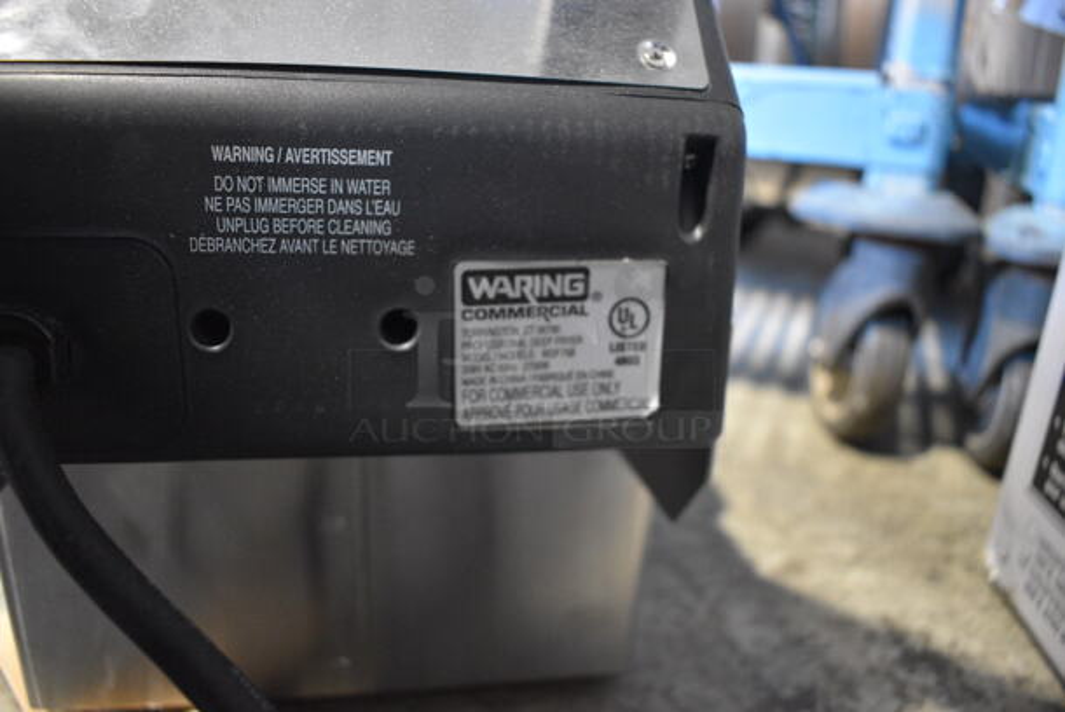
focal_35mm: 27
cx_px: 532
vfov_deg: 48.0
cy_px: 356
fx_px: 799
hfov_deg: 67.3
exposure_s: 1/50
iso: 3200
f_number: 3.5
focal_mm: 18
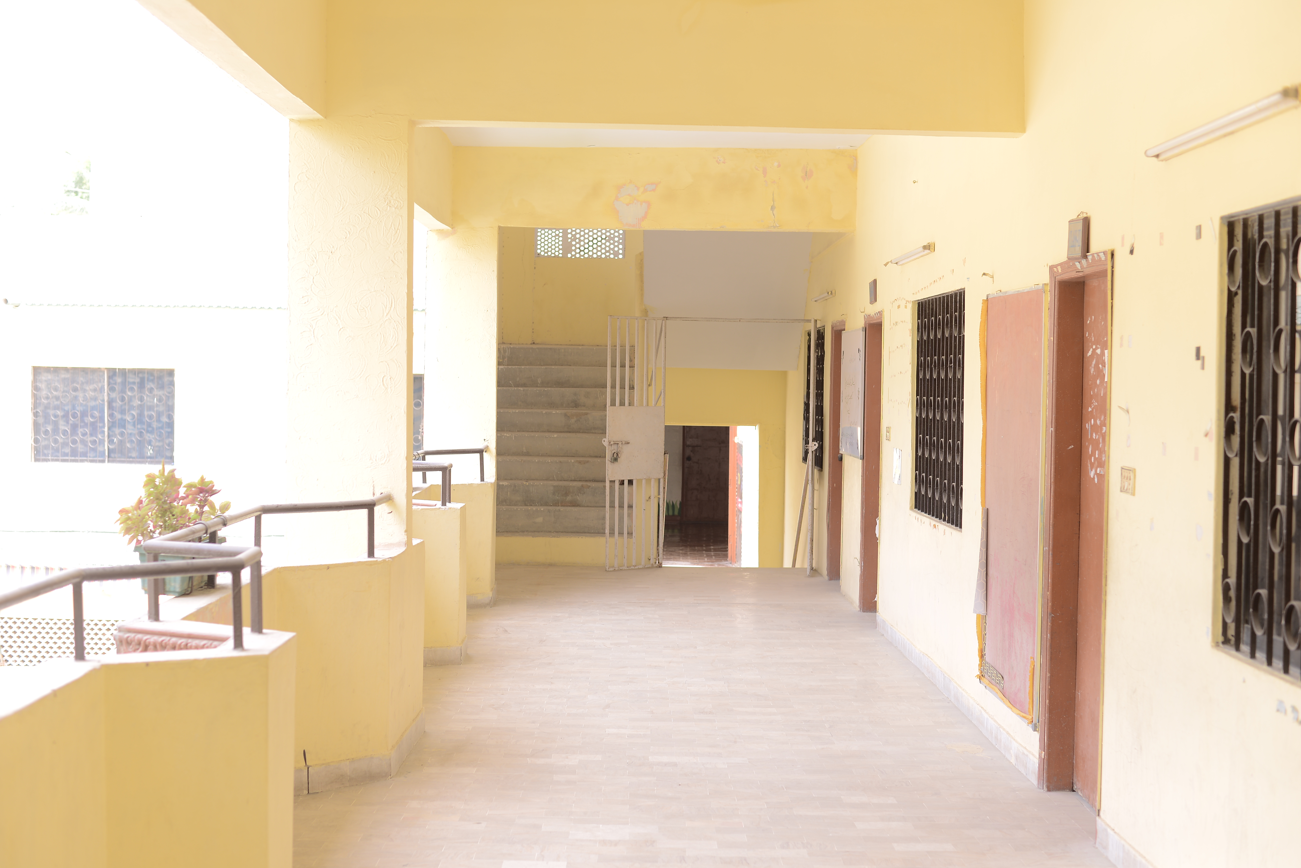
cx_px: 650
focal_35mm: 50
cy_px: 434
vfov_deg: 27.0
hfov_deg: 39.6
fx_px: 1808
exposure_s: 1/125
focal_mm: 50
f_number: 3.5
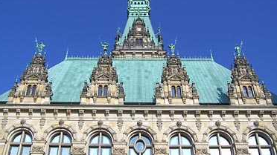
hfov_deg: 48.4
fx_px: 308
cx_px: 137
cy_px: 85
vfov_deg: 28.3
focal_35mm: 42
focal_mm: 6.3
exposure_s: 1/640
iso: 64
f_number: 4
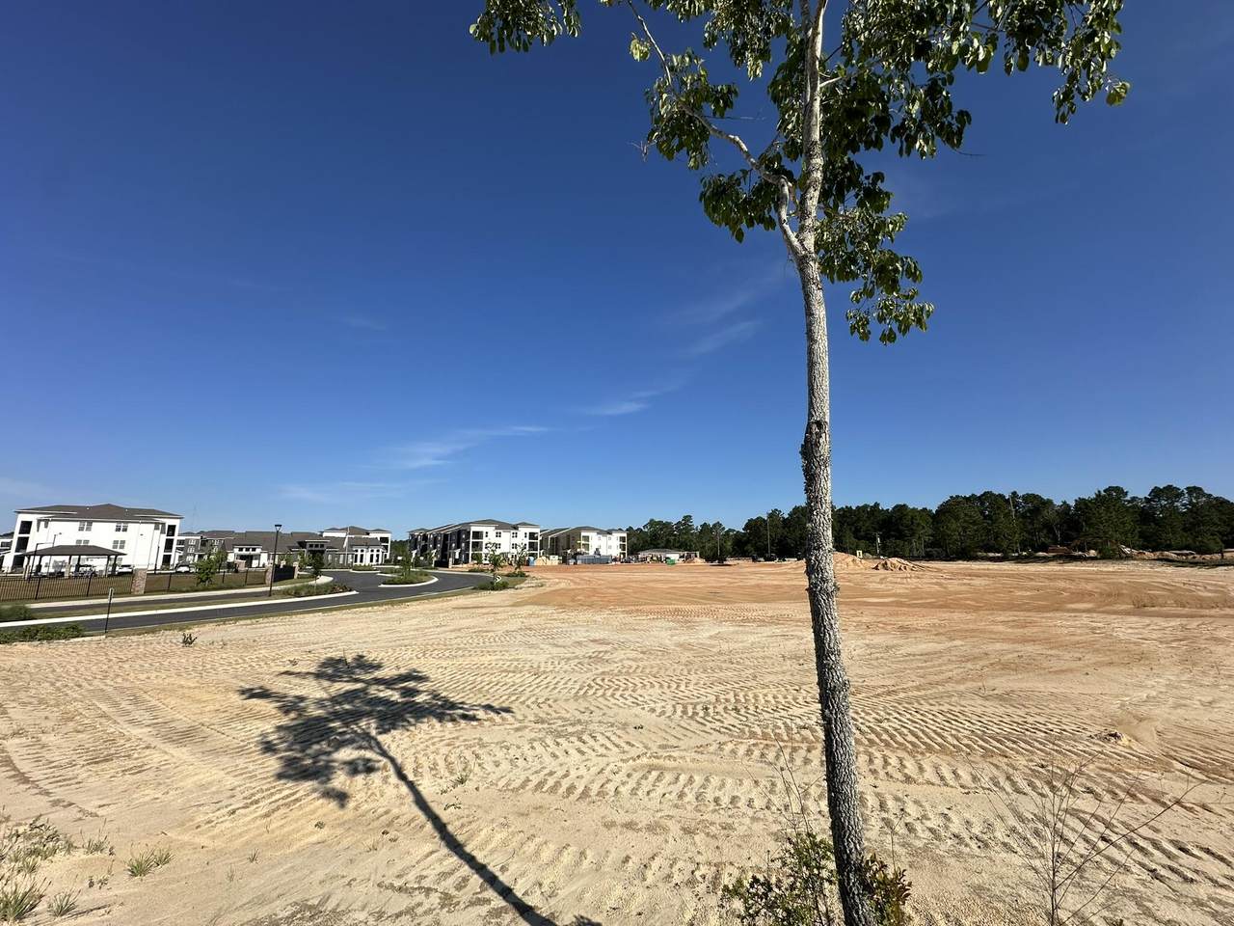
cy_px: 463
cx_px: 617
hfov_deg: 102.1
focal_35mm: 14
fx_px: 499
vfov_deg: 85.7
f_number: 2.2
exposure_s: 1/3125
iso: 50
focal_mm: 2.22
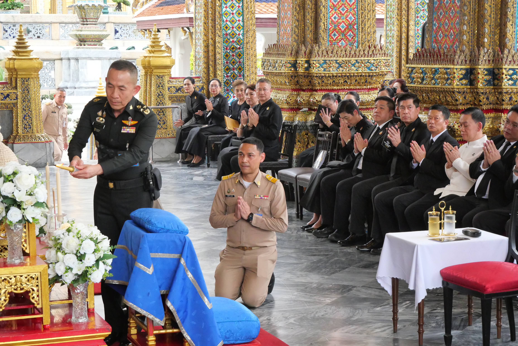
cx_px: 259
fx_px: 1195
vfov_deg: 16.5
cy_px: 173
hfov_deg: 24.5
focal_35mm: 83
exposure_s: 1/800
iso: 3200
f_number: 5.5
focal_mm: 40
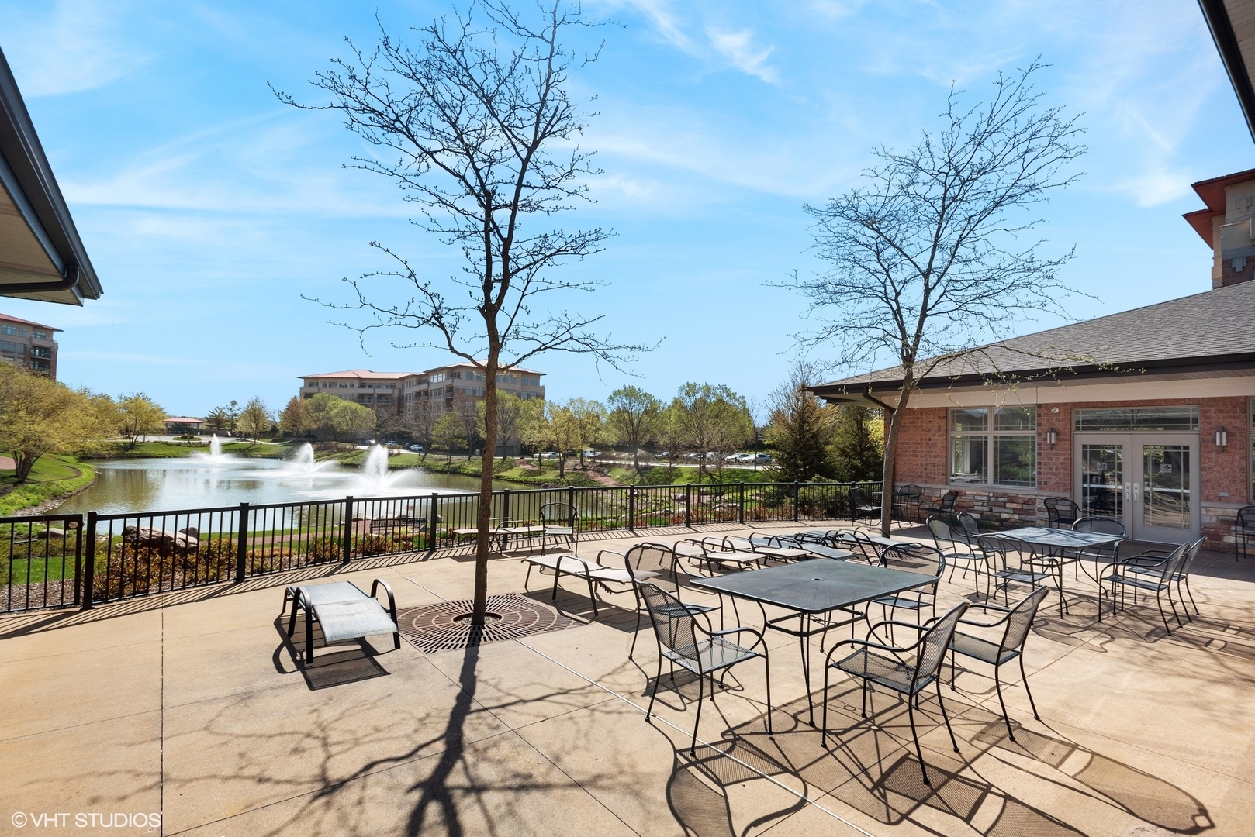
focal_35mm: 17
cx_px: 628
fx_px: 593
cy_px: 418
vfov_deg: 70.5
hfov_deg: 93.3
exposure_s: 1/800
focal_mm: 17
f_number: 8
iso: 100
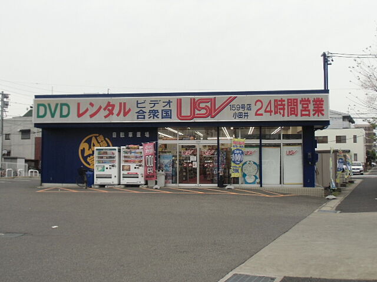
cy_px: 141
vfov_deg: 37.7
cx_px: 188
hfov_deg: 49.0
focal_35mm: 38
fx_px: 414
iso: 100
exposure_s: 1/80
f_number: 3.9
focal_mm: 6.67
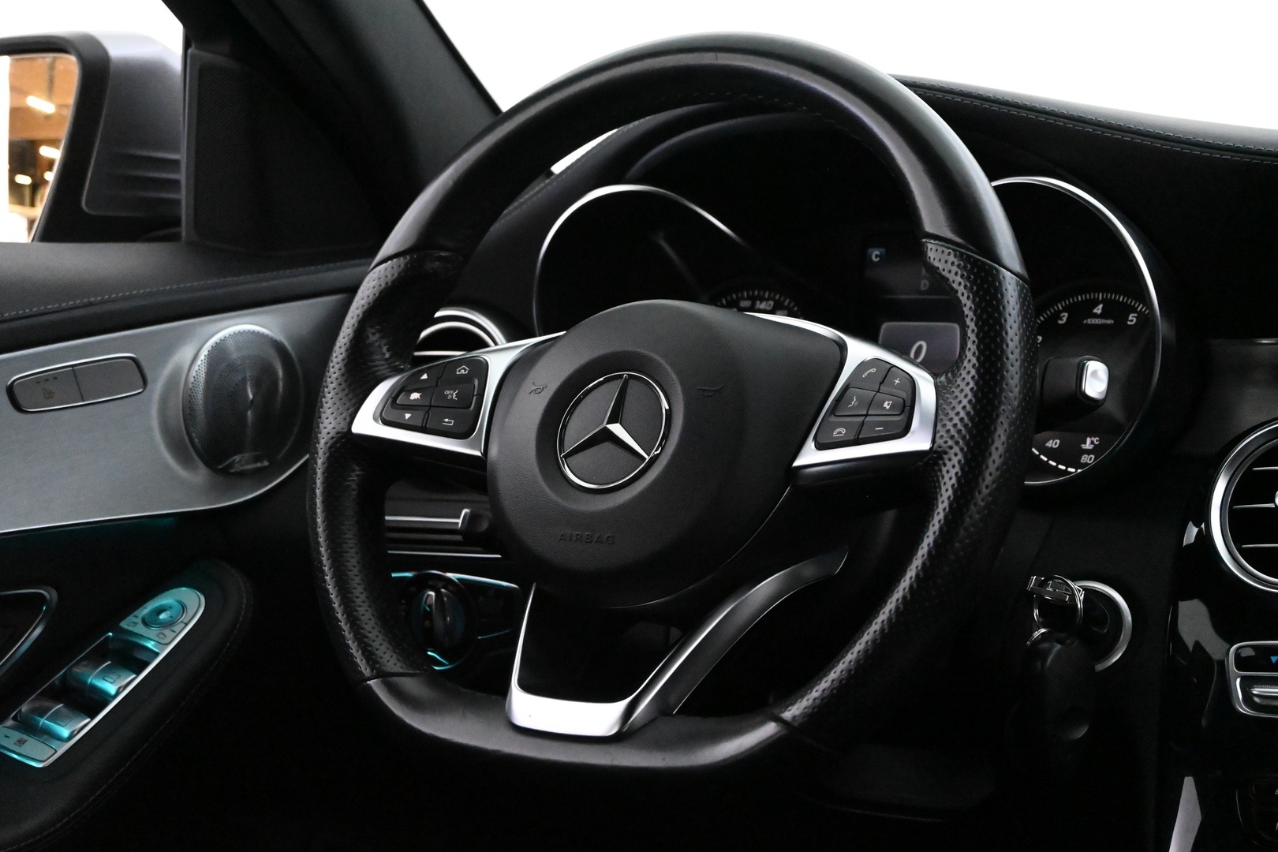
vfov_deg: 21.6
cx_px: 639
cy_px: 426
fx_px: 2236
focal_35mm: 63
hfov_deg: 31.9
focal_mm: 42
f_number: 5.6
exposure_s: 1/60
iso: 12800
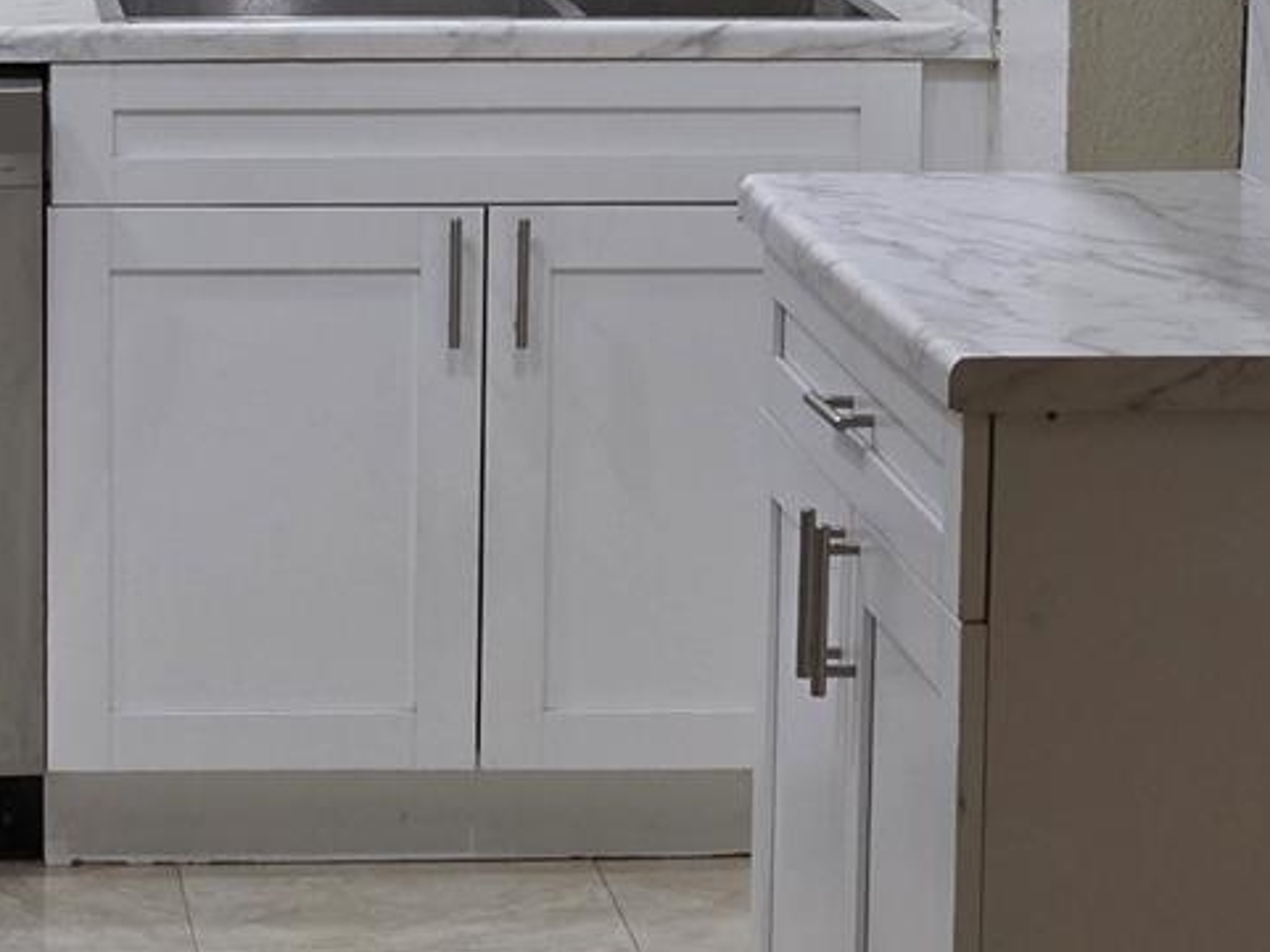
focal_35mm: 172
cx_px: 338
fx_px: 6312
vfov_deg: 8.6
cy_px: 153
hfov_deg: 11.5
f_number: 2.4
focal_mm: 7.9
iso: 250
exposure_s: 1/120
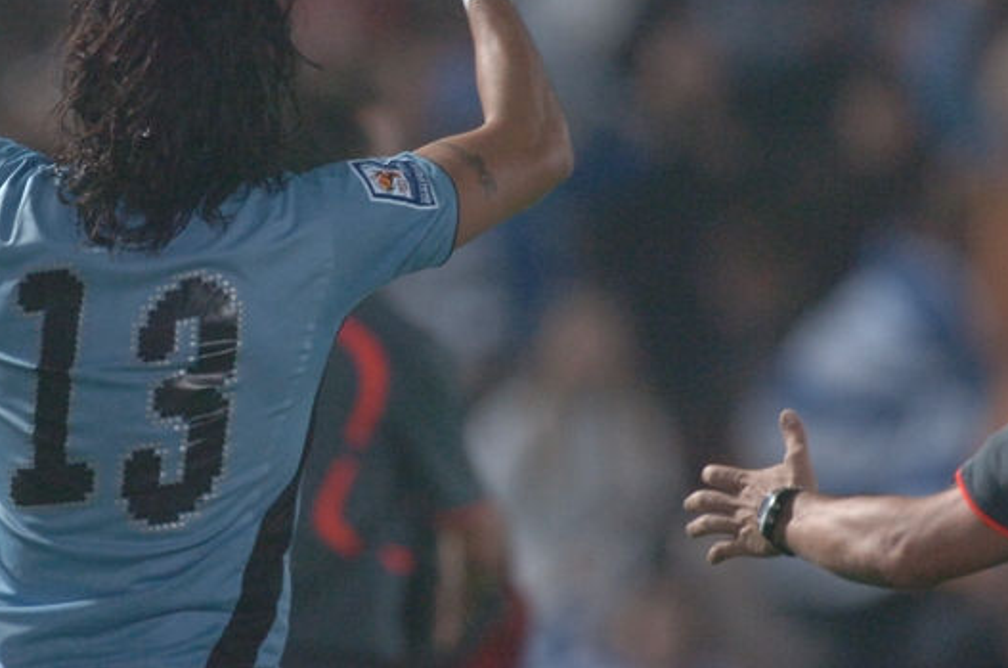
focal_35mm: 910
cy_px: 211
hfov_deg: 2.3
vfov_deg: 1.5
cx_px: 314
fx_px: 25426
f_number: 2.8
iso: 1250
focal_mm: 400
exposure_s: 1/320
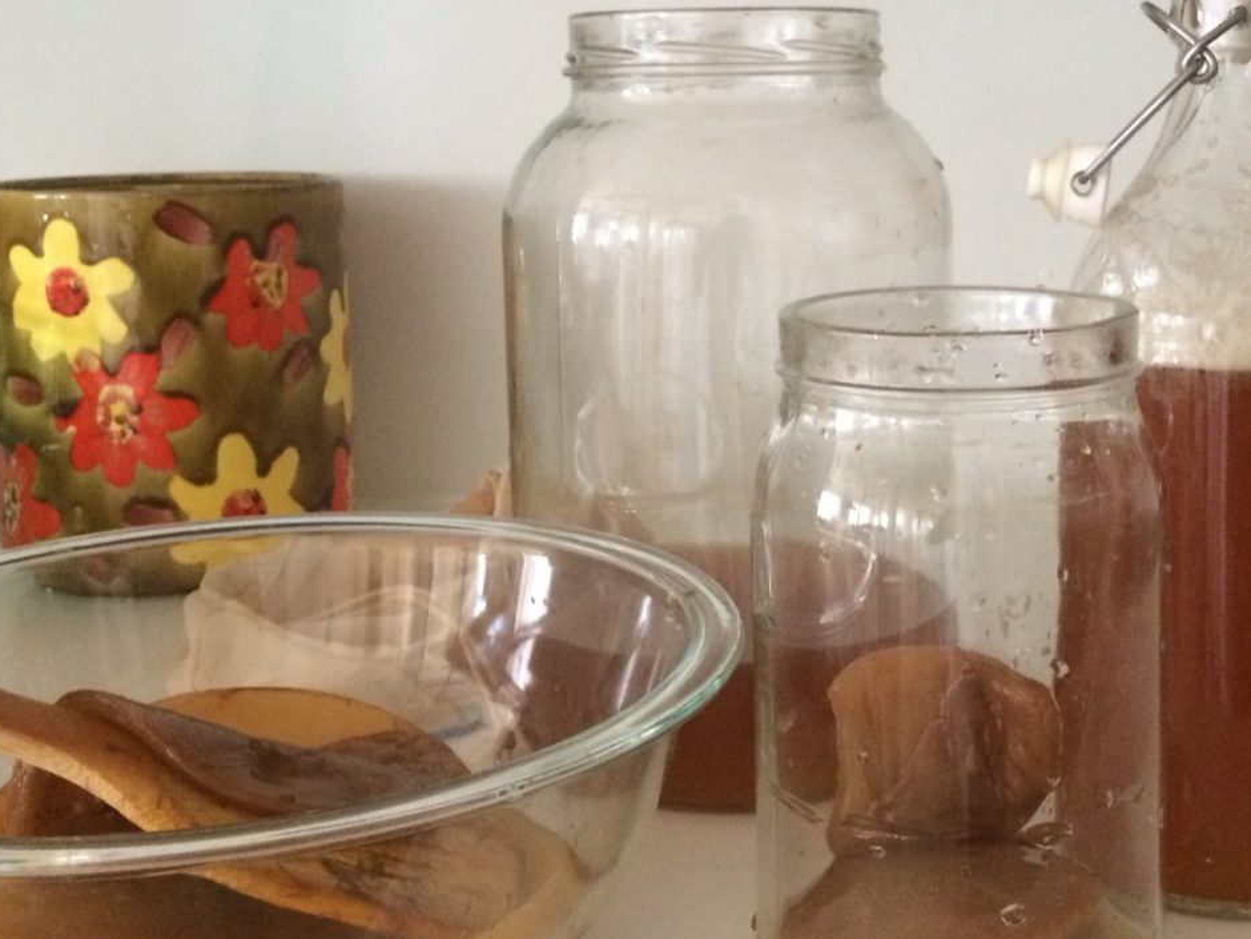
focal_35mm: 49
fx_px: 1771
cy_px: 318
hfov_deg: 38.8
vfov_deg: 29.5
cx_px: 727
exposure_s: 1/20
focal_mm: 4.12
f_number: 2.2
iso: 320
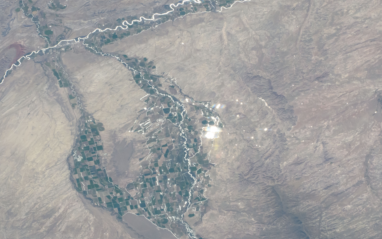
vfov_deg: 3.0
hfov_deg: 4.8
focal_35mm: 440
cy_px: 75
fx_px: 4581
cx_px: 203
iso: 2000
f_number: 29
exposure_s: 1/500
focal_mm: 210
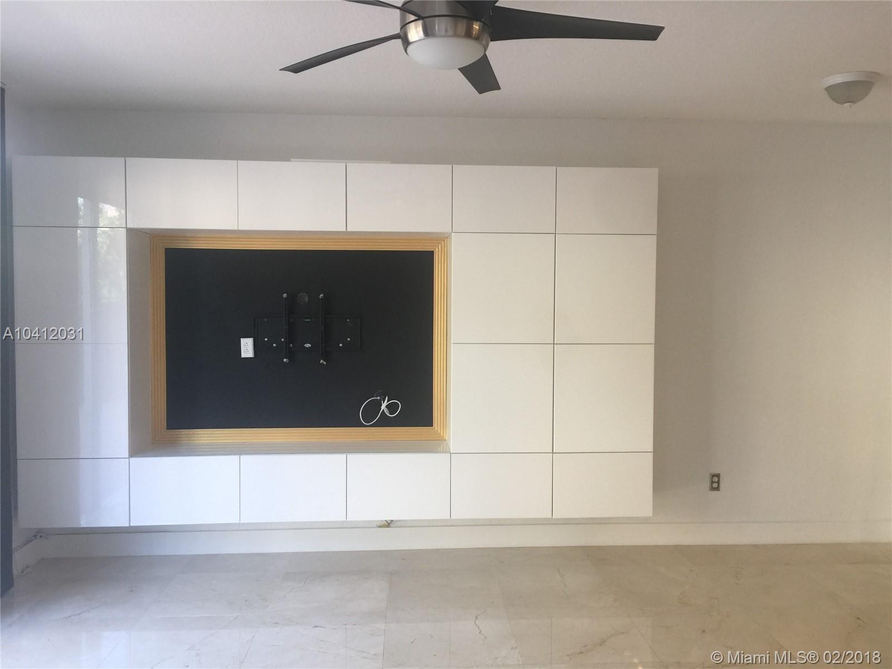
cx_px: 446
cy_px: 334
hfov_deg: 61.7
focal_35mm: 29
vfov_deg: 48.2
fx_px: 747
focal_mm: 4.15
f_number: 2.2
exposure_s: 1/30
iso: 32
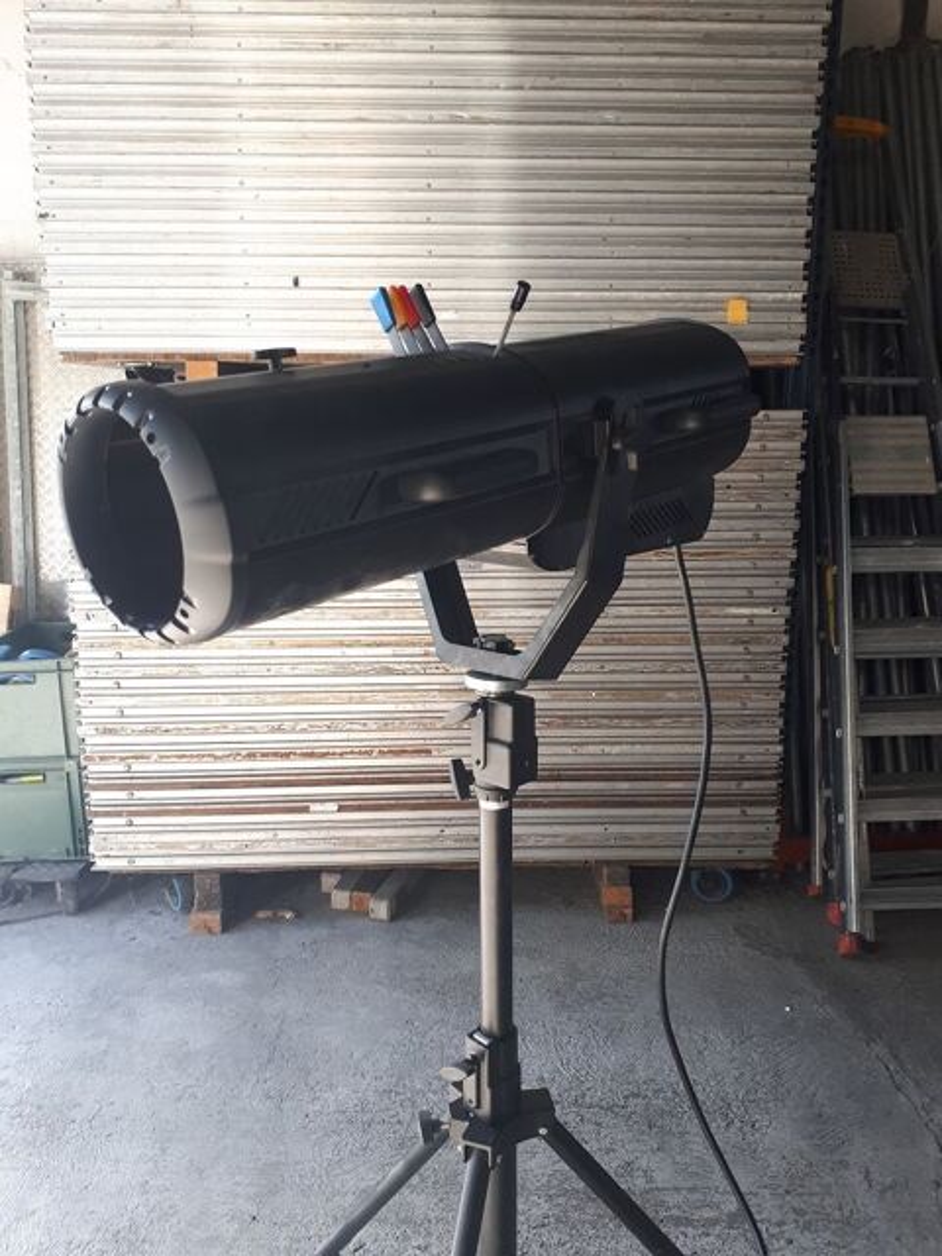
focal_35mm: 27
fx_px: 980
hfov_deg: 51.4
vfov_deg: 65.3
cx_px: 471
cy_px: 628
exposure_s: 1/50
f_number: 1.9
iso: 50
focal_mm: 3.6
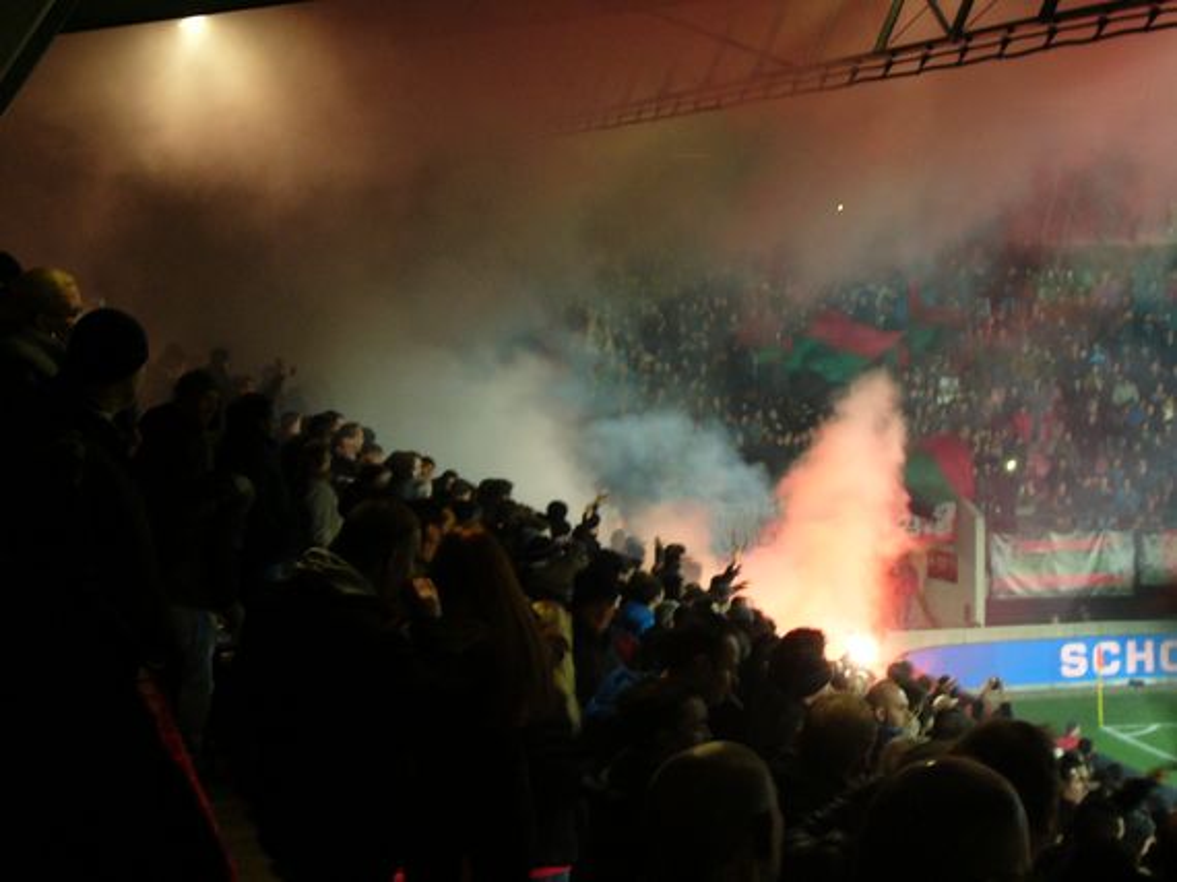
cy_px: 441
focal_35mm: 86
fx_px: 2923
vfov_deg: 17.2
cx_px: 588
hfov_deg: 22.8
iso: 200
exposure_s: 1/8
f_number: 4.6
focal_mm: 14.3
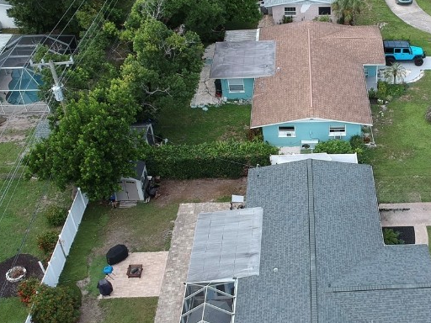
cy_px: 186
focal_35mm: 50
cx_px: 353
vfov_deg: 29.1
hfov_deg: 36.7
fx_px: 623
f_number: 2.6
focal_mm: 4.49
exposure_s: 1/500
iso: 100
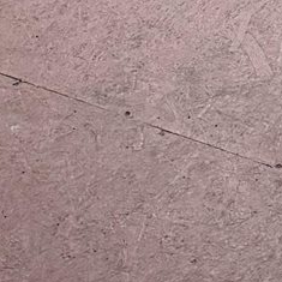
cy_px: -808
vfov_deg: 6.8
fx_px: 1917
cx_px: 49
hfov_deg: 8.4
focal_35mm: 208
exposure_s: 1/223
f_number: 1.78
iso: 200
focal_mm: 6.76
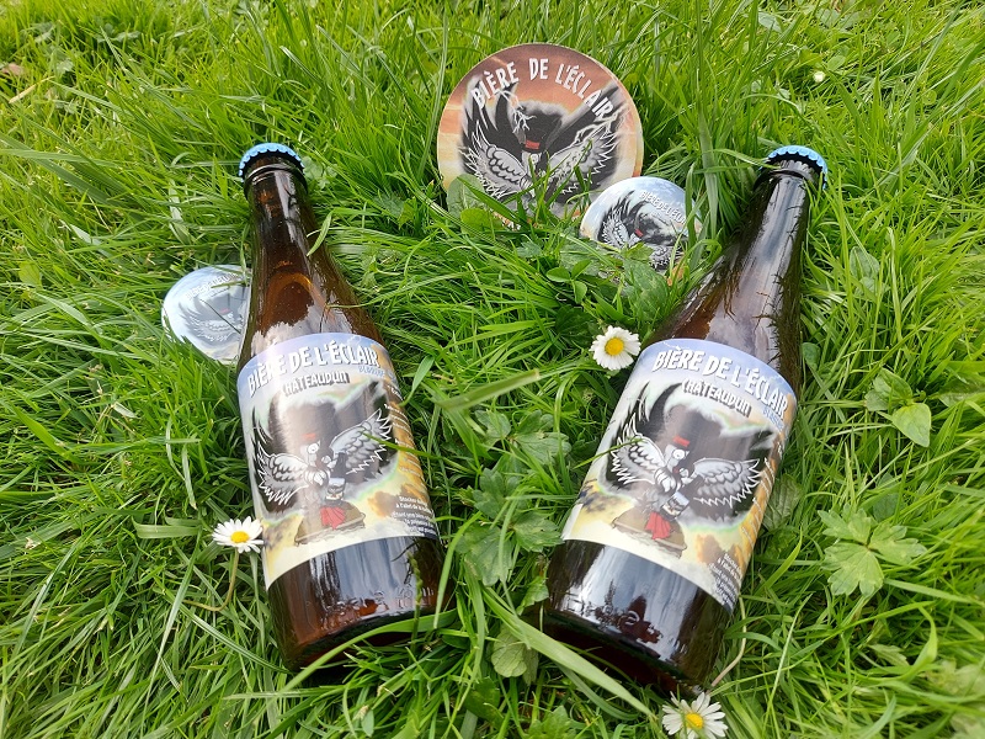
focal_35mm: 24
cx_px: 492
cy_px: 370
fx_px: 683
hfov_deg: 71.6
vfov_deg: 56.8
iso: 32
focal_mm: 5.23
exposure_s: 1/187
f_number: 1.8
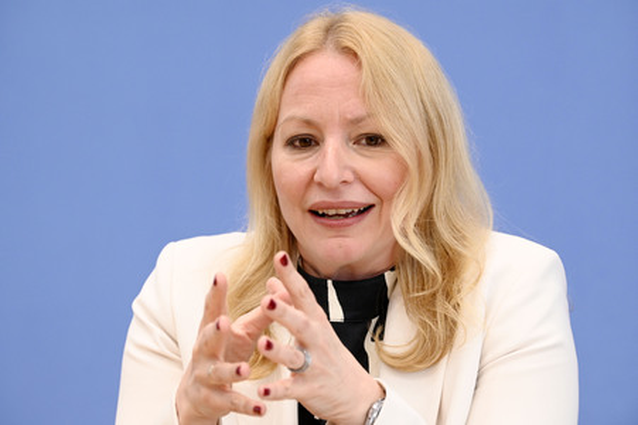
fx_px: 2656
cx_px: 319
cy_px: 212
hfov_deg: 13.7
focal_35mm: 150
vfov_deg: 9.1
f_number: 5
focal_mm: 150
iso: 3200
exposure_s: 1/640
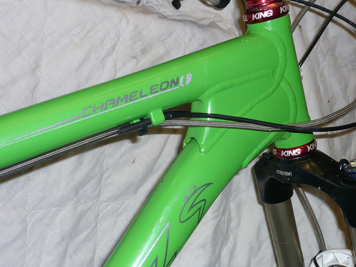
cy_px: 134
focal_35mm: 51
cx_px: 178
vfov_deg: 28.6
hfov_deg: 37.5
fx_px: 524
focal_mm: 8.4
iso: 100
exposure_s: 1/30
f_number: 3.8
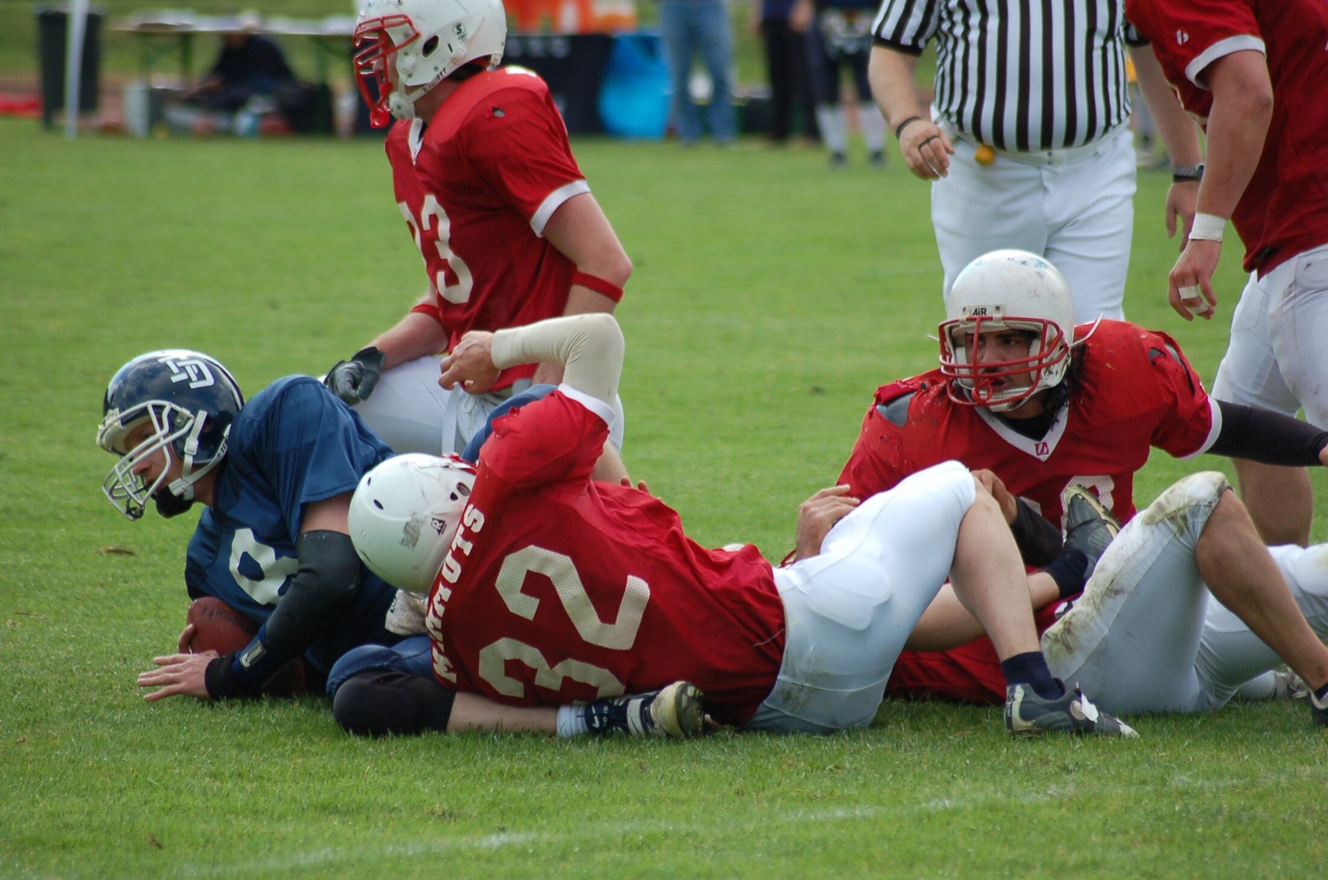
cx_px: 664
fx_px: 10770
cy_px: 440
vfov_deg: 4.7
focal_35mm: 292
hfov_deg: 7.1
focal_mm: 195
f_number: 5
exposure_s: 1/1000
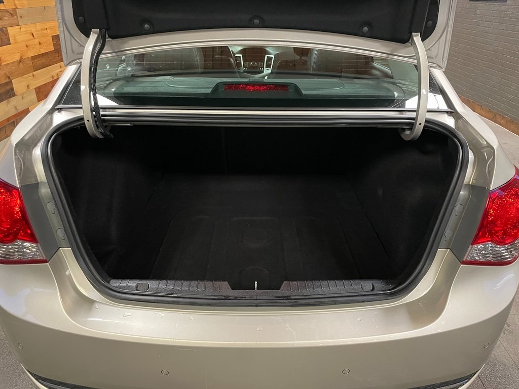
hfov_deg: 67.3
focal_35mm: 26
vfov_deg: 53.1
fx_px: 390
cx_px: 260
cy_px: 194
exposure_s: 1/40
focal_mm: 4.2
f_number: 1.6
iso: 500
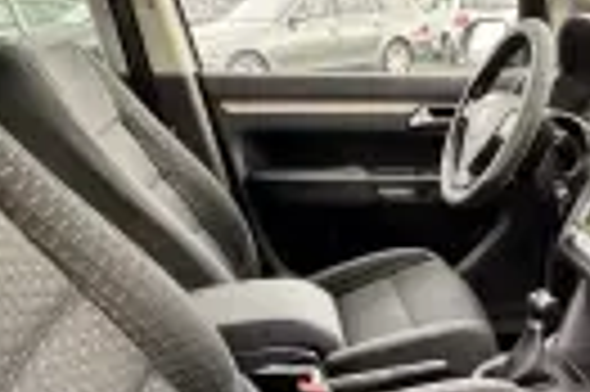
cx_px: 450
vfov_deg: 31.1
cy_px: 383
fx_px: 655
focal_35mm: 40
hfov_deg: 46.6
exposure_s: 1/99
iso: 250
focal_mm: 2.22
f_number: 2.2
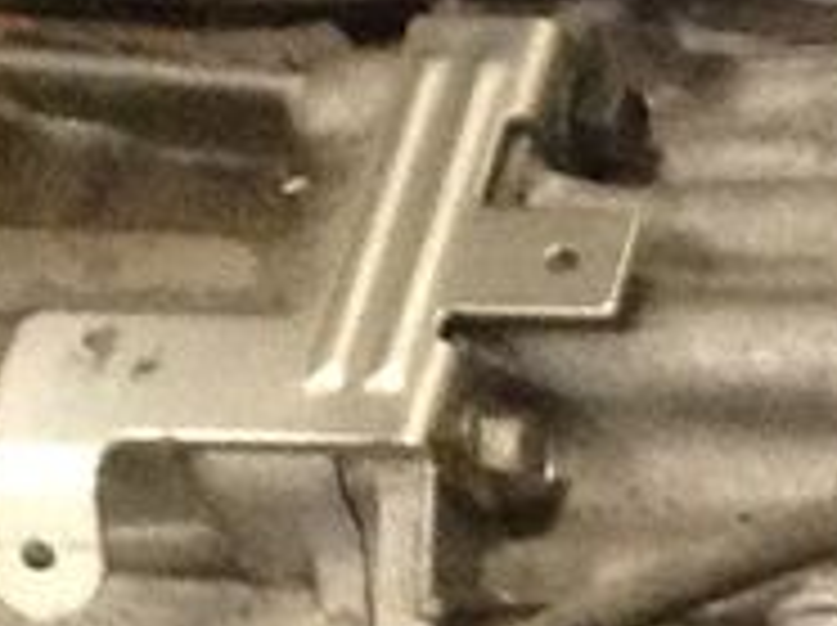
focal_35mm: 182
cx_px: 2128
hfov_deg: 9.5
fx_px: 4395
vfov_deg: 7.9
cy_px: 1036
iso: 250
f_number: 2.4
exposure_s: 1/17
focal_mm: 3.3
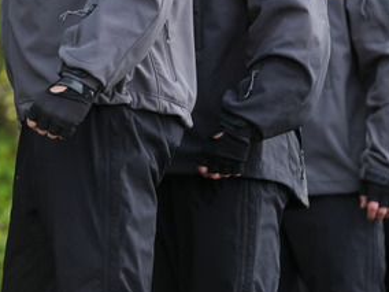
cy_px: -34
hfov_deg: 3.9
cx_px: -34
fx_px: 5754
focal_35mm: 512
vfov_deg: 2.9
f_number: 2.8
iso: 200
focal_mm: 129.2
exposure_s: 1/500
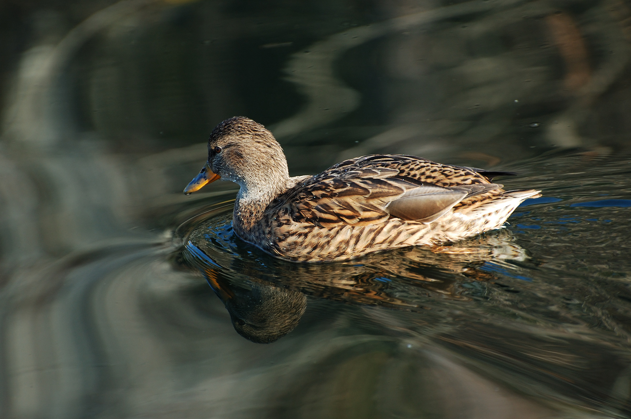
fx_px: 6566
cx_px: 316
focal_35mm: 375
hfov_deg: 5.5
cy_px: 210
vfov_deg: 3.7
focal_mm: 250
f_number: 5.6
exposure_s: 1/200
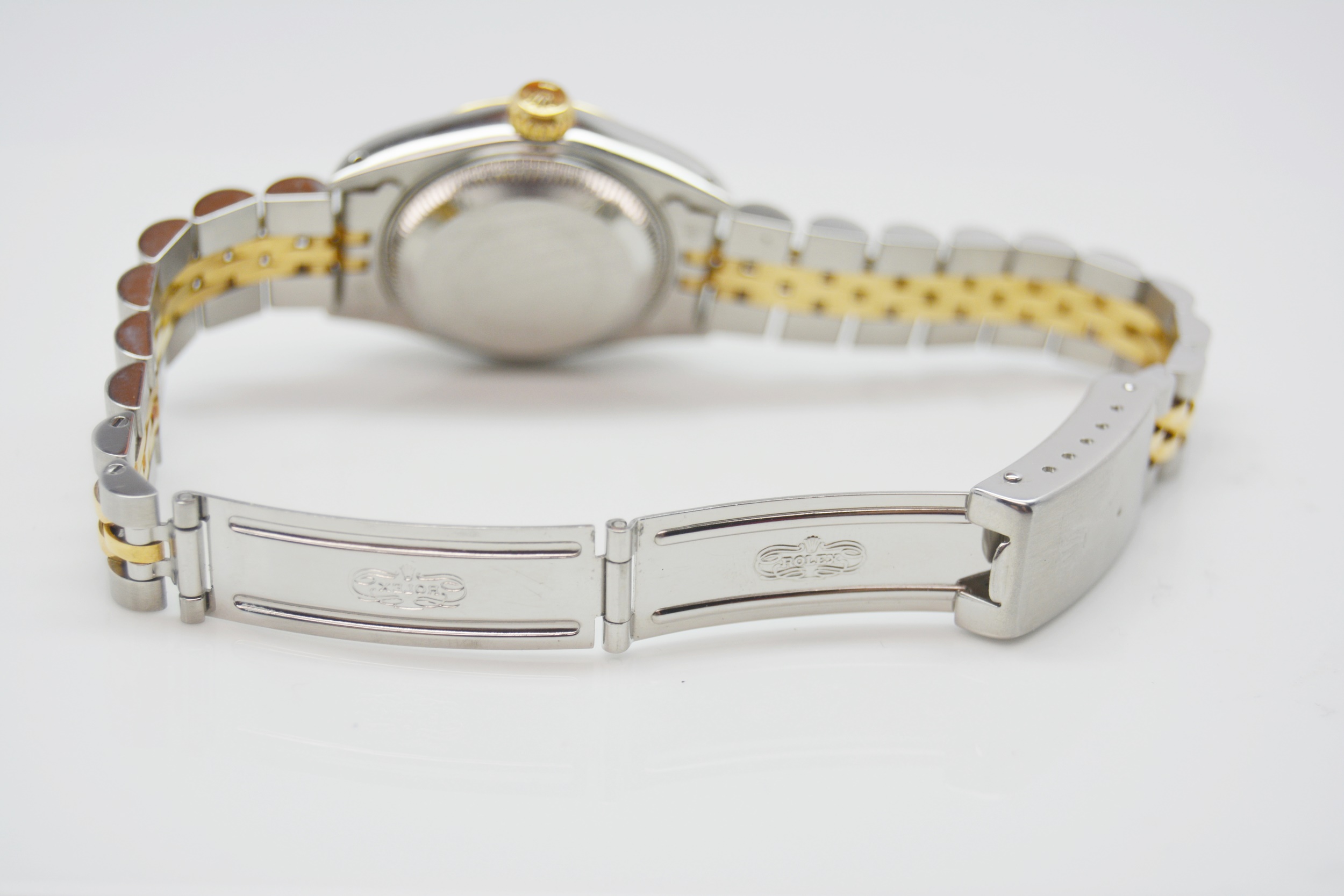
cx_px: 672
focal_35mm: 82
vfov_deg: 16.6
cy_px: 448
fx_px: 3080
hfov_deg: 24.6
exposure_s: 1/160
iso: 200
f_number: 6.3
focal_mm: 55
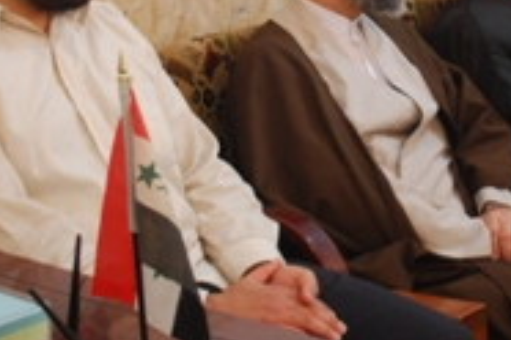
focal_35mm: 94
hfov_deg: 21.5
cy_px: -16
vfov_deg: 14.3
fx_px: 1334
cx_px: 371
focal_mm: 26
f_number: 4.2
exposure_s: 1/25
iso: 400
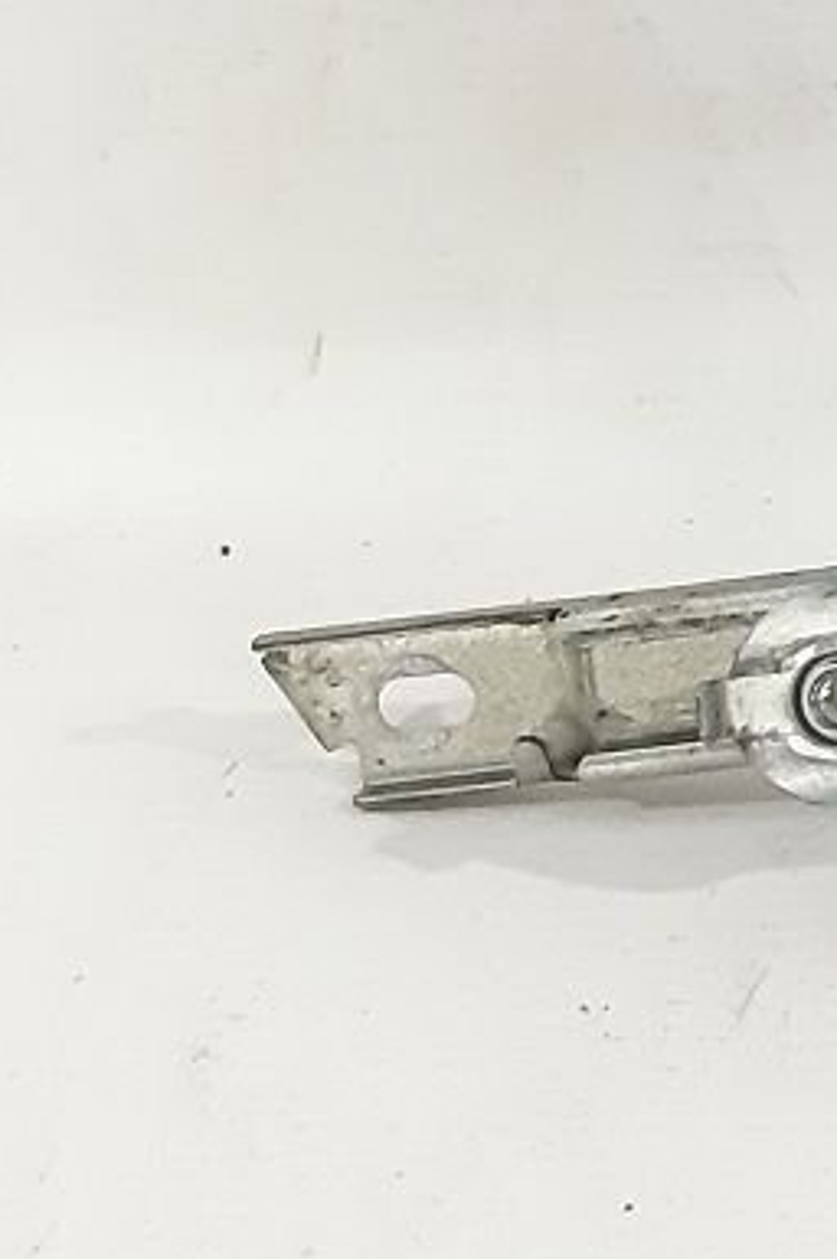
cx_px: 2712
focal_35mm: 124
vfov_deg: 15.8
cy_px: -334
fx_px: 4332
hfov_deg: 8.6
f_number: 1.7
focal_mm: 3.93
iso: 200
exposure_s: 1/50
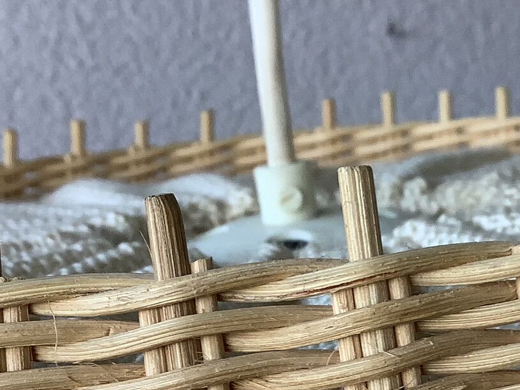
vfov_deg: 18.4
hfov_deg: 24.7
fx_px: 1171
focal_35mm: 78
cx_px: 409
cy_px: 382
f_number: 2.4
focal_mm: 3.3
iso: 64
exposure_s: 1/120
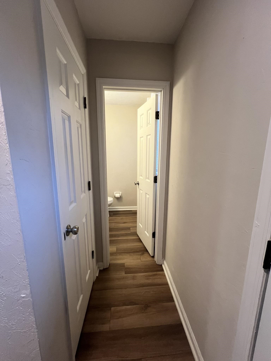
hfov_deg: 89.9
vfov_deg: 106.2
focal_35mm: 13
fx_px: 136
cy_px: 180
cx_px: 136
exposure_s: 1/60
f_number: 1.8
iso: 125
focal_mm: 1.57
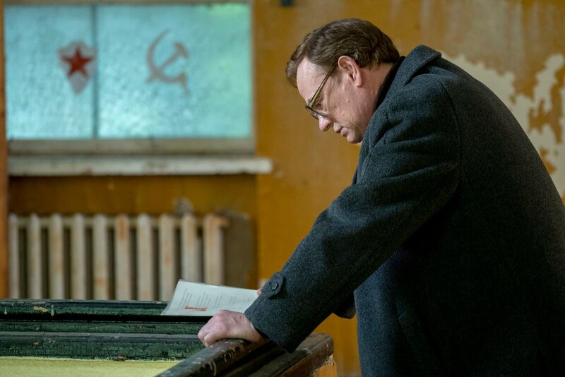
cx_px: 282
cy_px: 188
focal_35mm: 126
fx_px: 1978
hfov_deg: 16.3
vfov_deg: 10.9
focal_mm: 126
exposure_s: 1/80
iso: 5000
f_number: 4
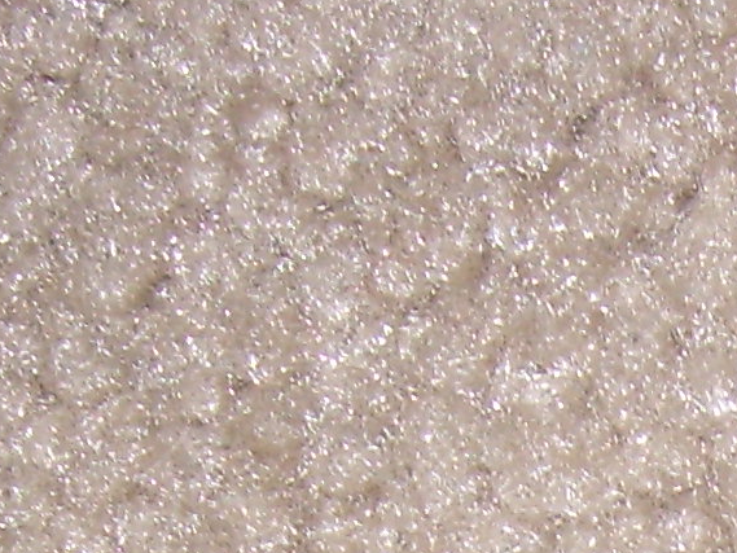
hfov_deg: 10.0
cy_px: 1458
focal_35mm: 189
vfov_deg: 7.2
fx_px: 4025
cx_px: 1219
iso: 100
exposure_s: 1/45
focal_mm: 5.8
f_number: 2.8
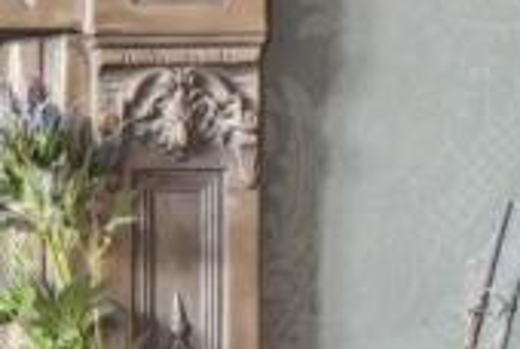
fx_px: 2778
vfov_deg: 7.2
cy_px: 344
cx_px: -272
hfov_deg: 10.3
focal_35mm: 192
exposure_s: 1/6
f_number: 11
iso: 640
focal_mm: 50
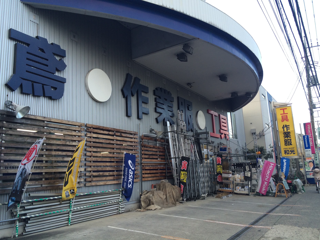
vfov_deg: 48.2
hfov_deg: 61.7
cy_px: 120
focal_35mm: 29
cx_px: 160
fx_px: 268
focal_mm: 4.15
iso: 32
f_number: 2.2
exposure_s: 1/120
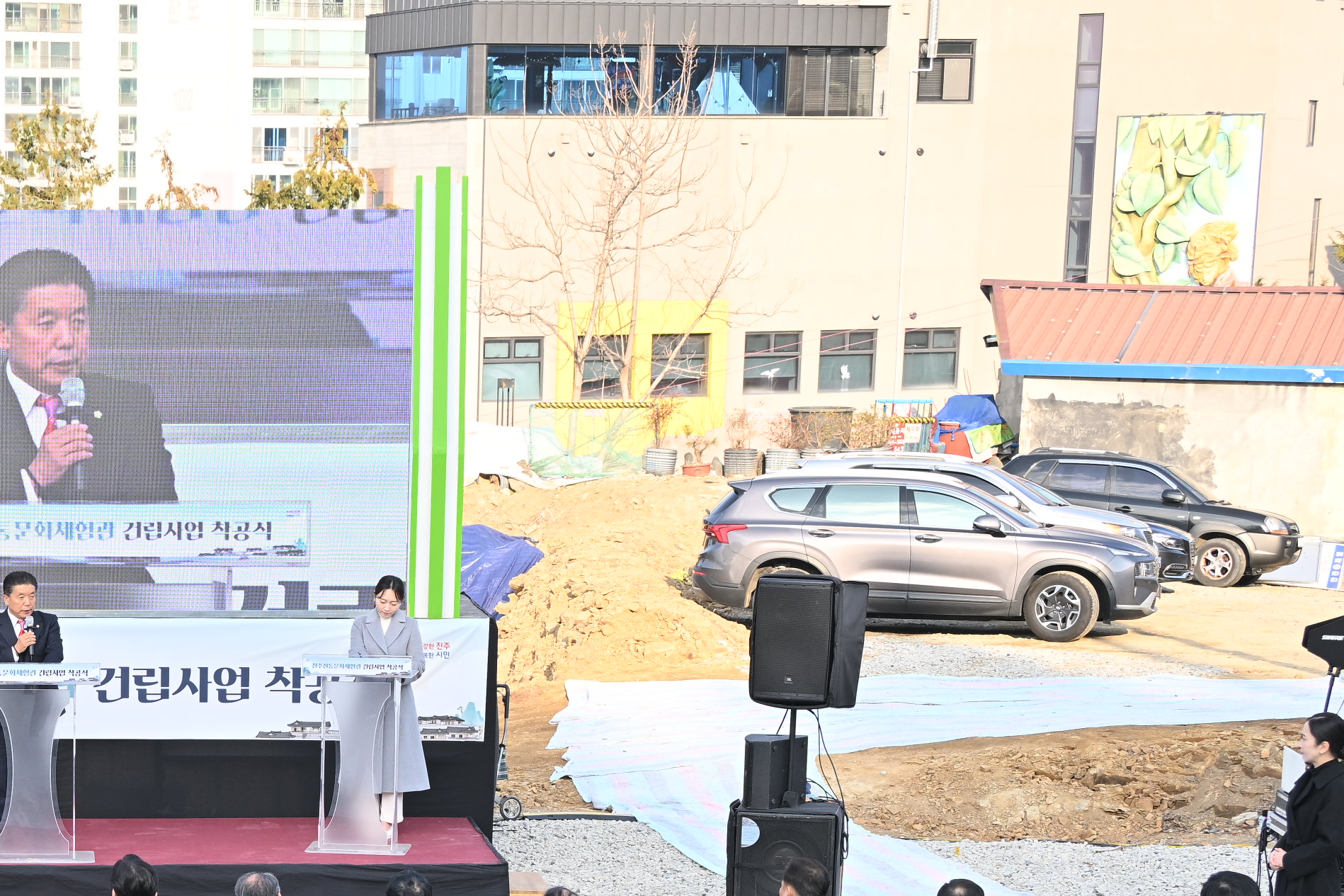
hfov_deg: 22.4
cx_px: -33
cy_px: 914
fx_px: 3247
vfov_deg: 15.4
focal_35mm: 87
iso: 200
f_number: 6.3
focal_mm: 40
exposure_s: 1/250
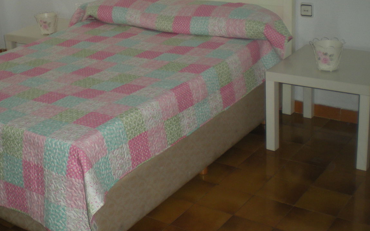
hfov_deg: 35.9
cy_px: 45
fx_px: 565
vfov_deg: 22.8
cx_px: 124
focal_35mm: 56
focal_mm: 6.3
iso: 90
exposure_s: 1/30
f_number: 3.1
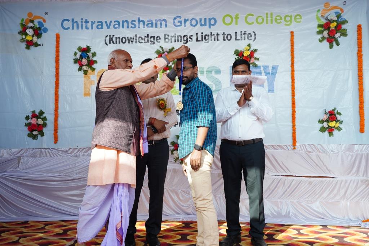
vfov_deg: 31.9
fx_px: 431
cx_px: 184
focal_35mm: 42
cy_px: 123
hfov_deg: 46.4
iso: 400
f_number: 6.3
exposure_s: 1/160
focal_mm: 42
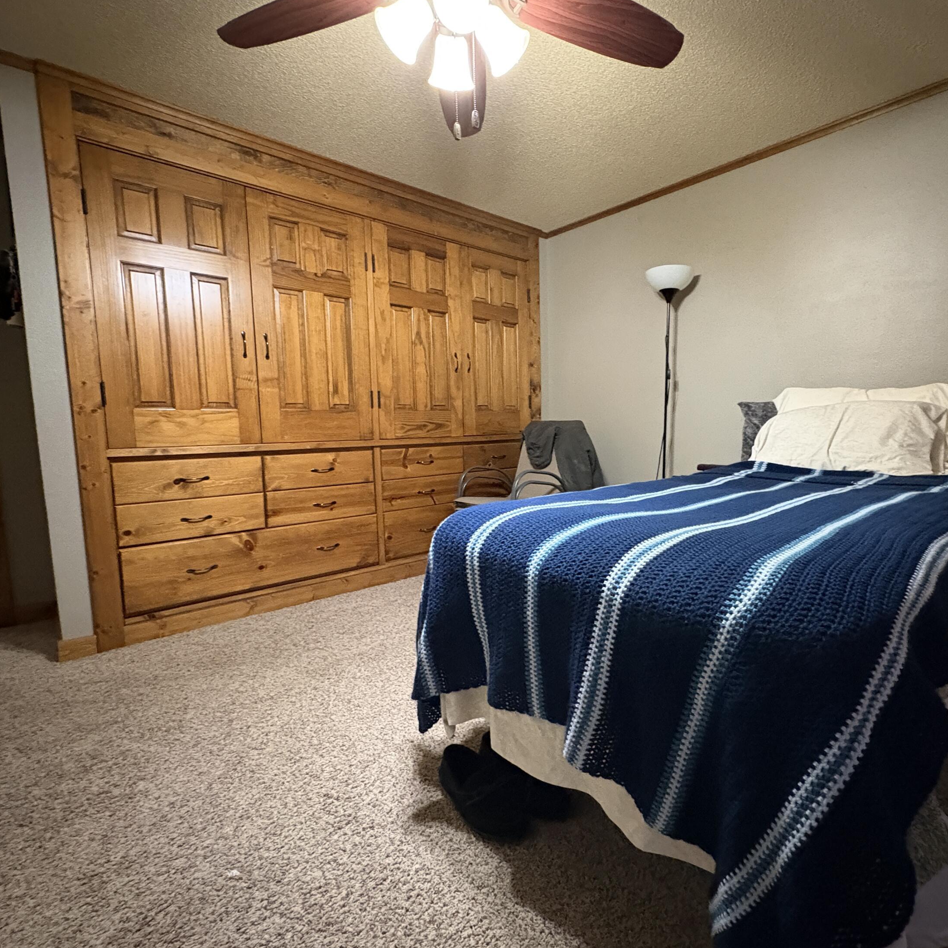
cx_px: 525
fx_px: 527
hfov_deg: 83.7
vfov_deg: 84.0
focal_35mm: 17
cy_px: 477
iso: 1000
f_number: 2.2
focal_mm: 2.22
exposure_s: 1/30
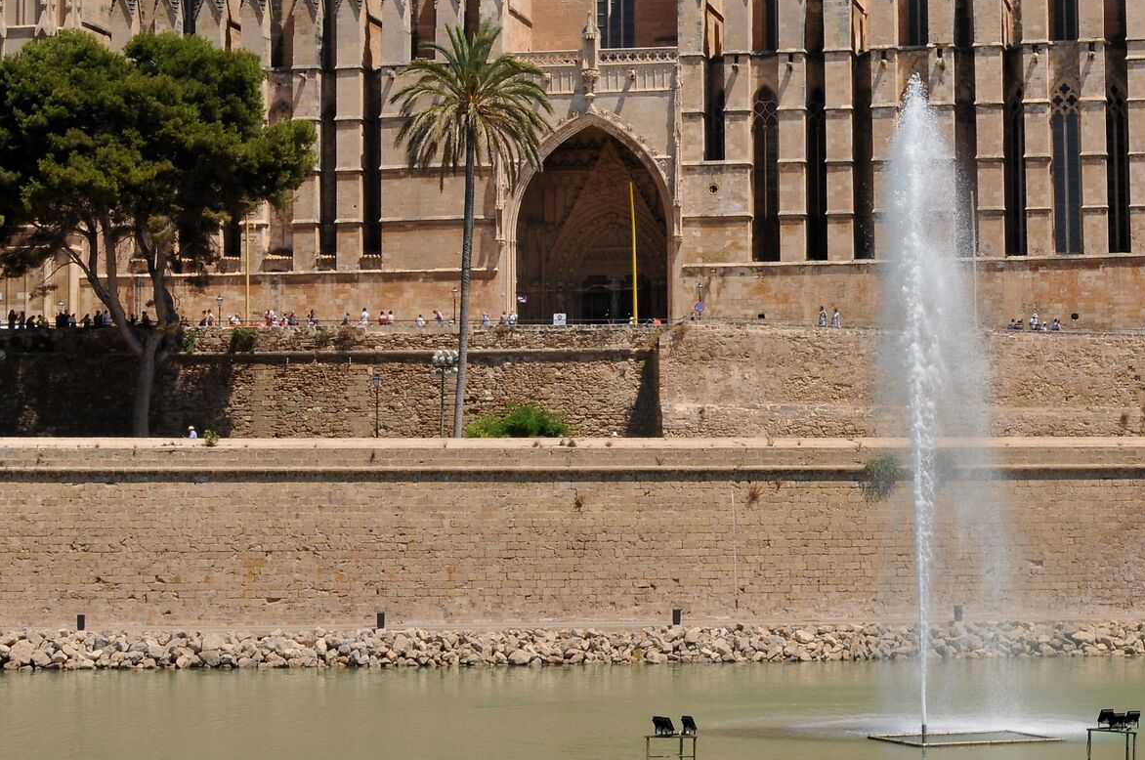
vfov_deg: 15.8
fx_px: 2731
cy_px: 202
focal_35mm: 86
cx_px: 812
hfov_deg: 23.5
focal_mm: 28
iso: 200
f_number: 11
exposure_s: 1/320
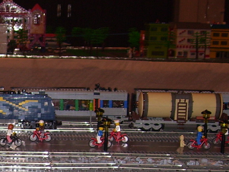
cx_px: -70
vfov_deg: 11.6
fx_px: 820
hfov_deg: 15.1
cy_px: 223
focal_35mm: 124
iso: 80
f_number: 3
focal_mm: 7.6
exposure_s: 1/60
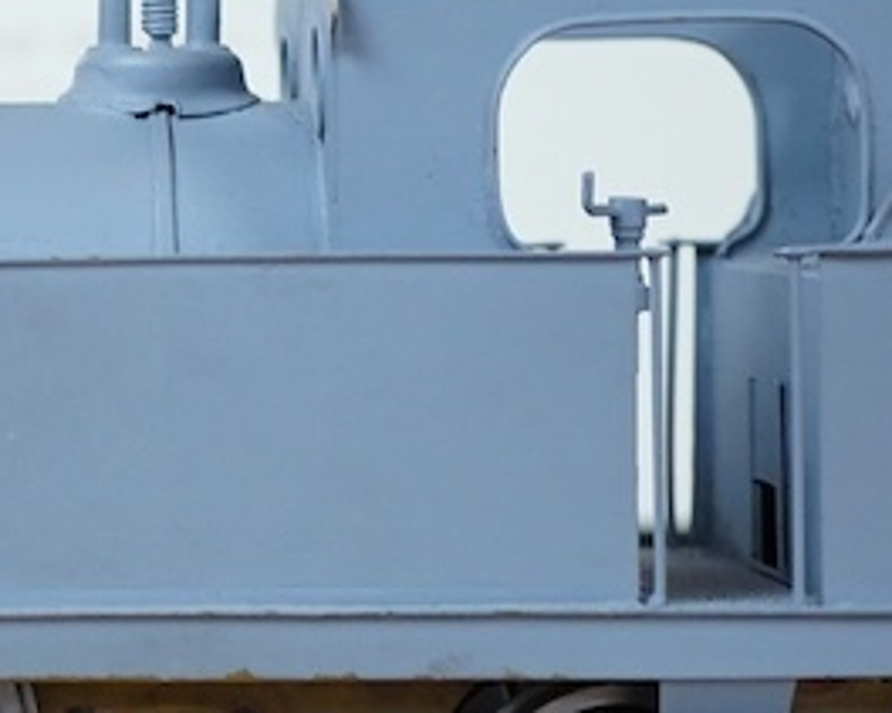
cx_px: -86
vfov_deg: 8.6
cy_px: 257
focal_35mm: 180
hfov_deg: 10.6
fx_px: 4750
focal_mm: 30
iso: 1250
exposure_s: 1/200
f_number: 4.5
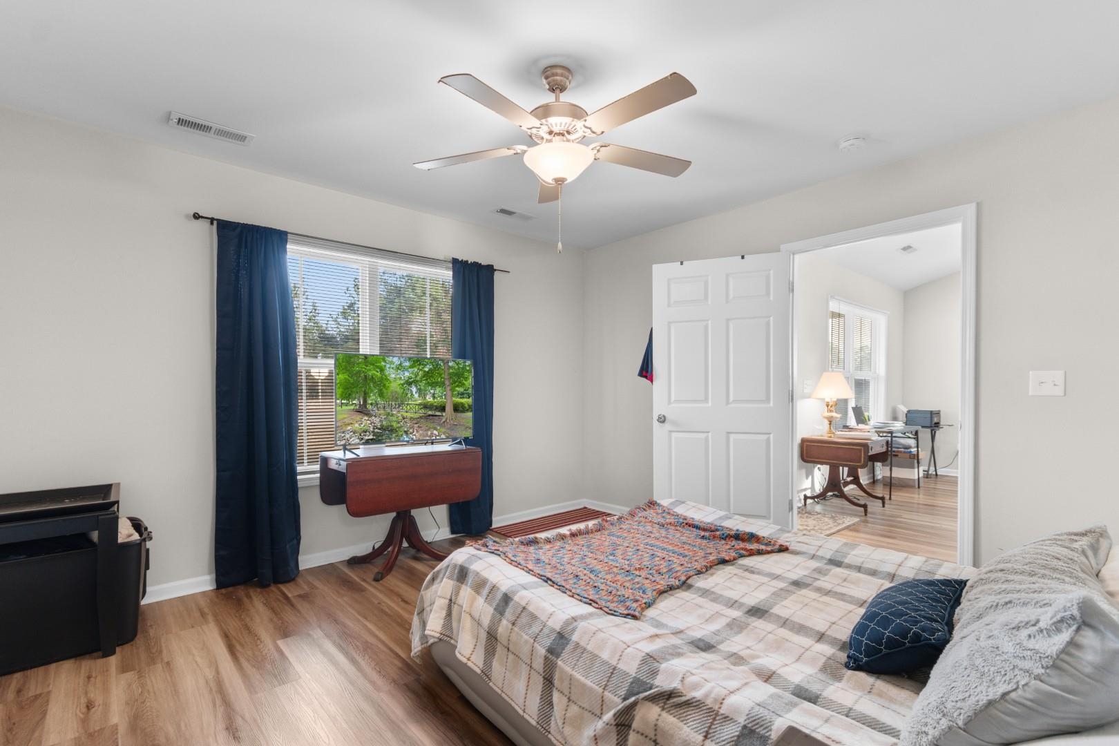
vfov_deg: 77.3
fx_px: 466
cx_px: 560
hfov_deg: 100.4
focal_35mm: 15
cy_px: 373
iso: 100
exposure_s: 3
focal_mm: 10
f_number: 4.5
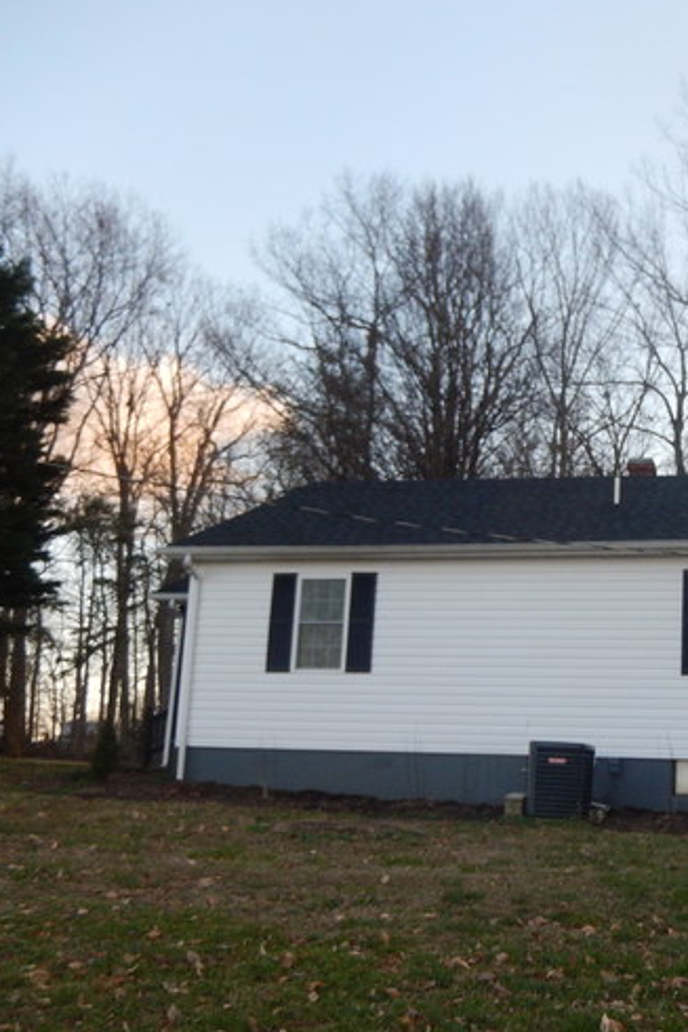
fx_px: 1174
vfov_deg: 47.3
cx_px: 632
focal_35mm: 41
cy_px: 586
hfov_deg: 31.0
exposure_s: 1/250
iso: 280
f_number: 3.4
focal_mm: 4.5
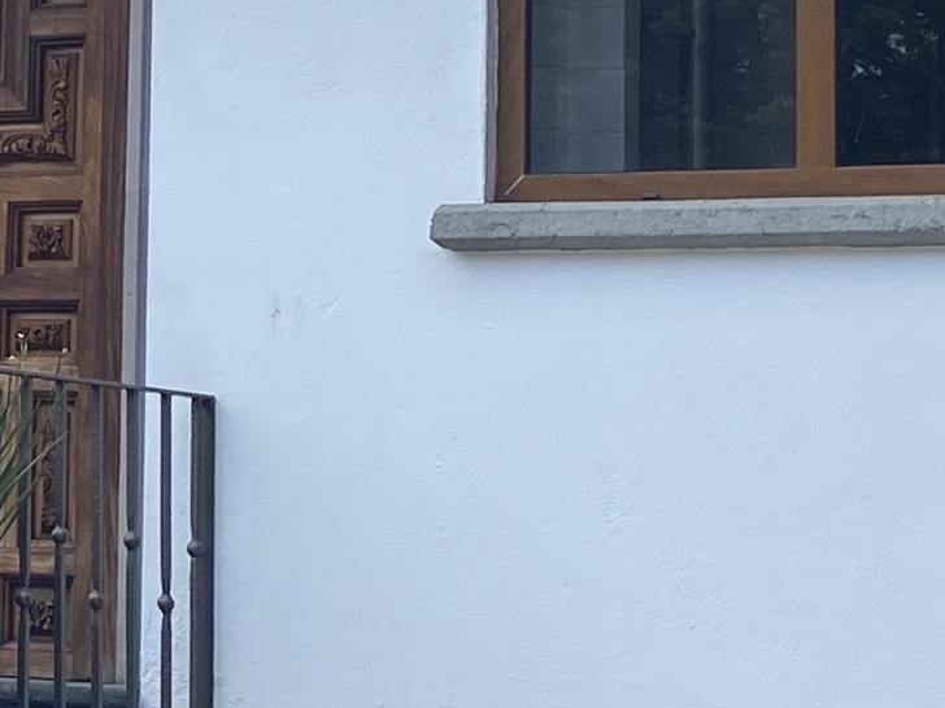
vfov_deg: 10.2
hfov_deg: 13.1
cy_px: 8
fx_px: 3931
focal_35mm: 144
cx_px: -374
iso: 32
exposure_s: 1/693
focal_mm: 4.25
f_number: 1.8
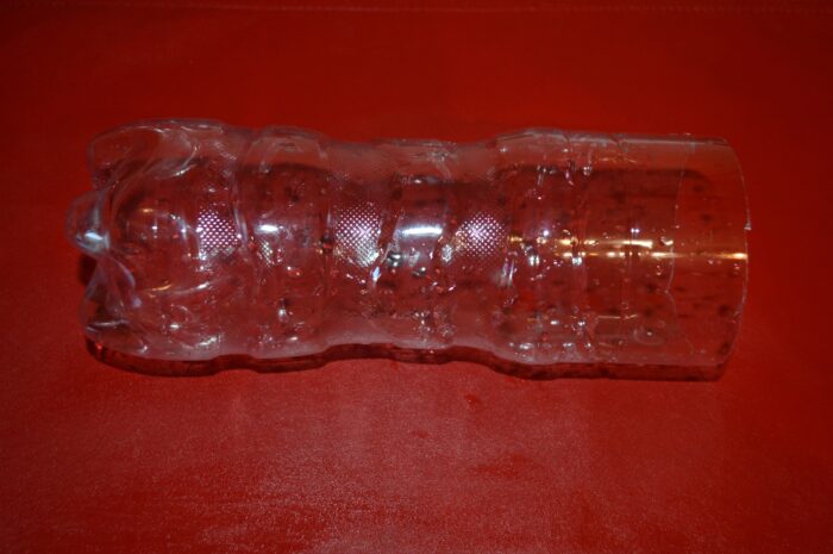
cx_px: 416
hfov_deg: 49.6
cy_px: 277
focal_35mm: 39
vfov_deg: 34.1
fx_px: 901
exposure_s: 1/60
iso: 400
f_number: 4.2
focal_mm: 26
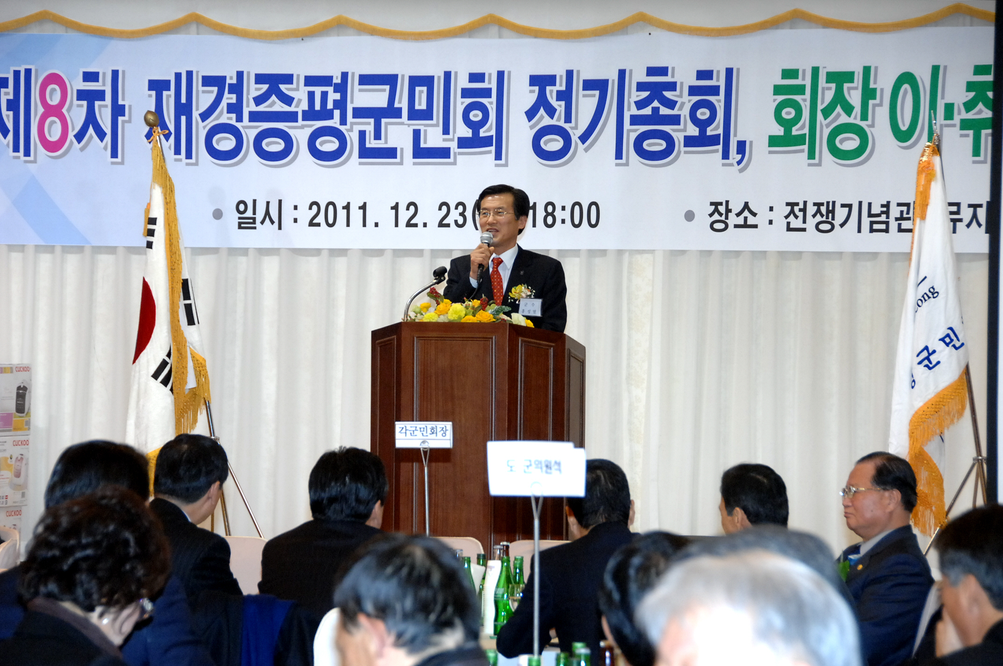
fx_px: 3757
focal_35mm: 135
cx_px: 502
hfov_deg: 15.2
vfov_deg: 10.1
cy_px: 333
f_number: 6.7
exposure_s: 1/80
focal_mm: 90
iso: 800
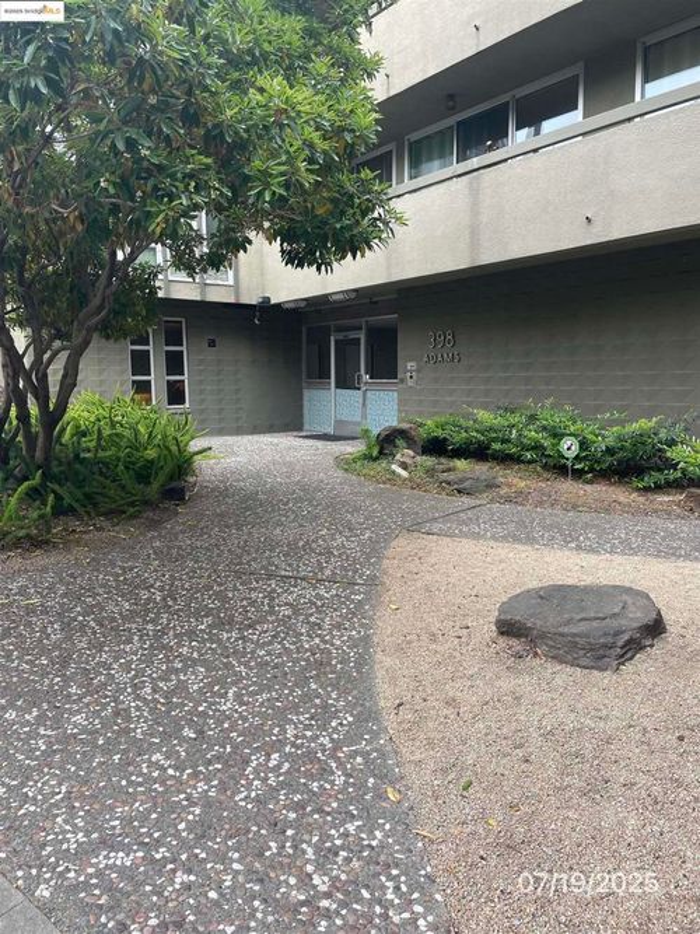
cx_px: 350
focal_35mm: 26
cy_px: 467
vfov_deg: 67.3
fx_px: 701
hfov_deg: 53.0
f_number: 1.6
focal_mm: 4.2
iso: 32
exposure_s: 1/427
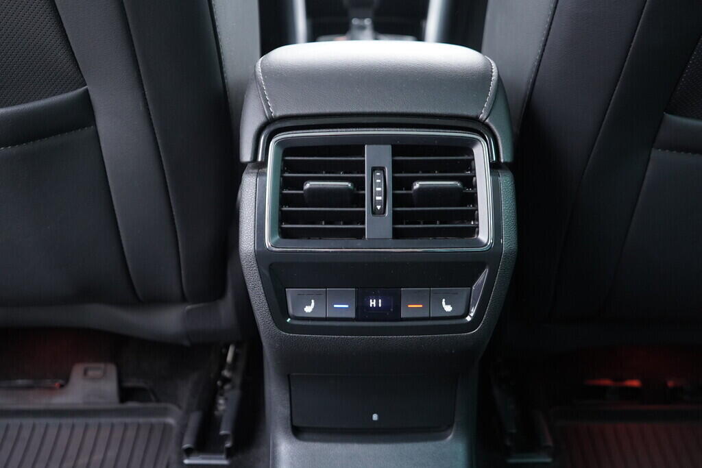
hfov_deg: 53.1
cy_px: 234
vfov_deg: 36.9
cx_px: 351
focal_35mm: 36
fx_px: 702
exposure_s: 1/40
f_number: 2.8
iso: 1000
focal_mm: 24
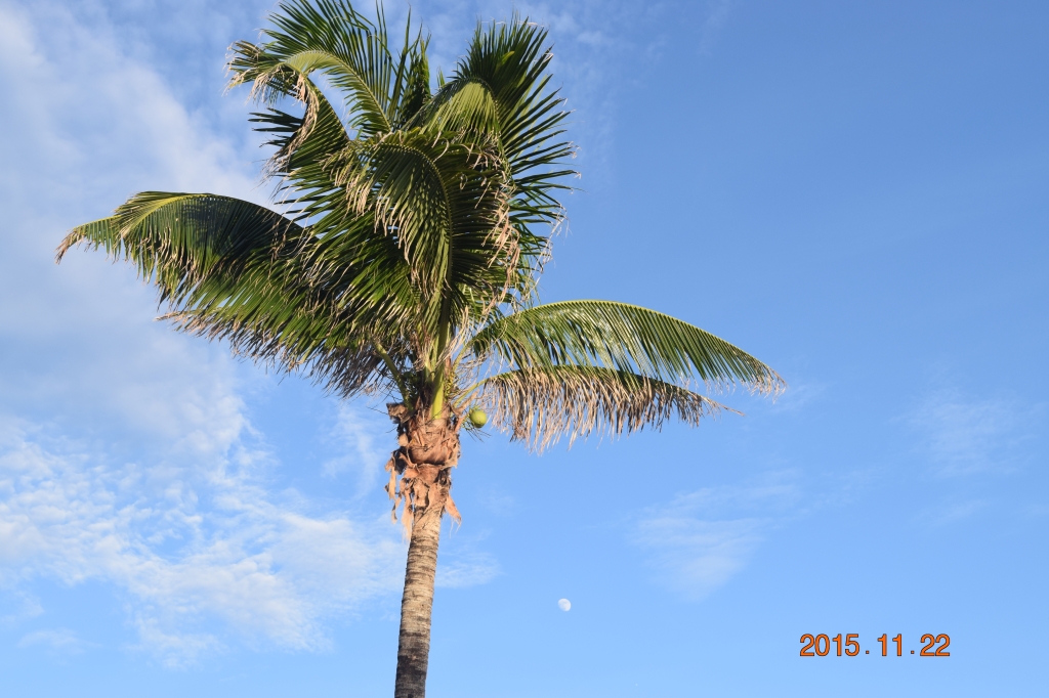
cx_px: 524
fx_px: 1354
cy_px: 349
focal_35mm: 46
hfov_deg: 42.3
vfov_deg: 28.9
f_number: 8
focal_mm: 31
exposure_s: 1/250
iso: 360
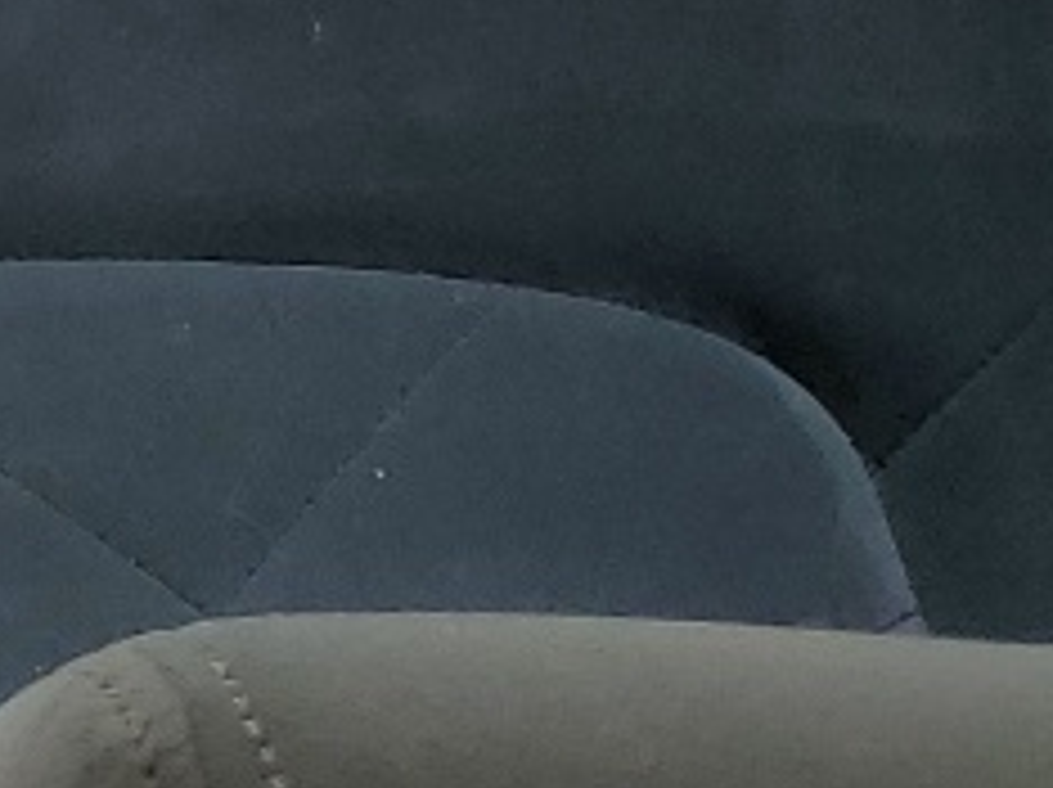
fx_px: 5409
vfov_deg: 8.2
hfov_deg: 9.1
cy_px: -212
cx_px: -2034
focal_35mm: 178
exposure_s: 1/400
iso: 50
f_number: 1.5
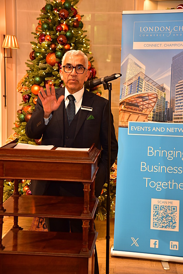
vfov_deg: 30.5
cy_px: 137
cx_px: 92
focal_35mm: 66
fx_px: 503
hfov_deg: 20.6
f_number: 5
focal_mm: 66
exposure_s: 1/50
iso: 1600
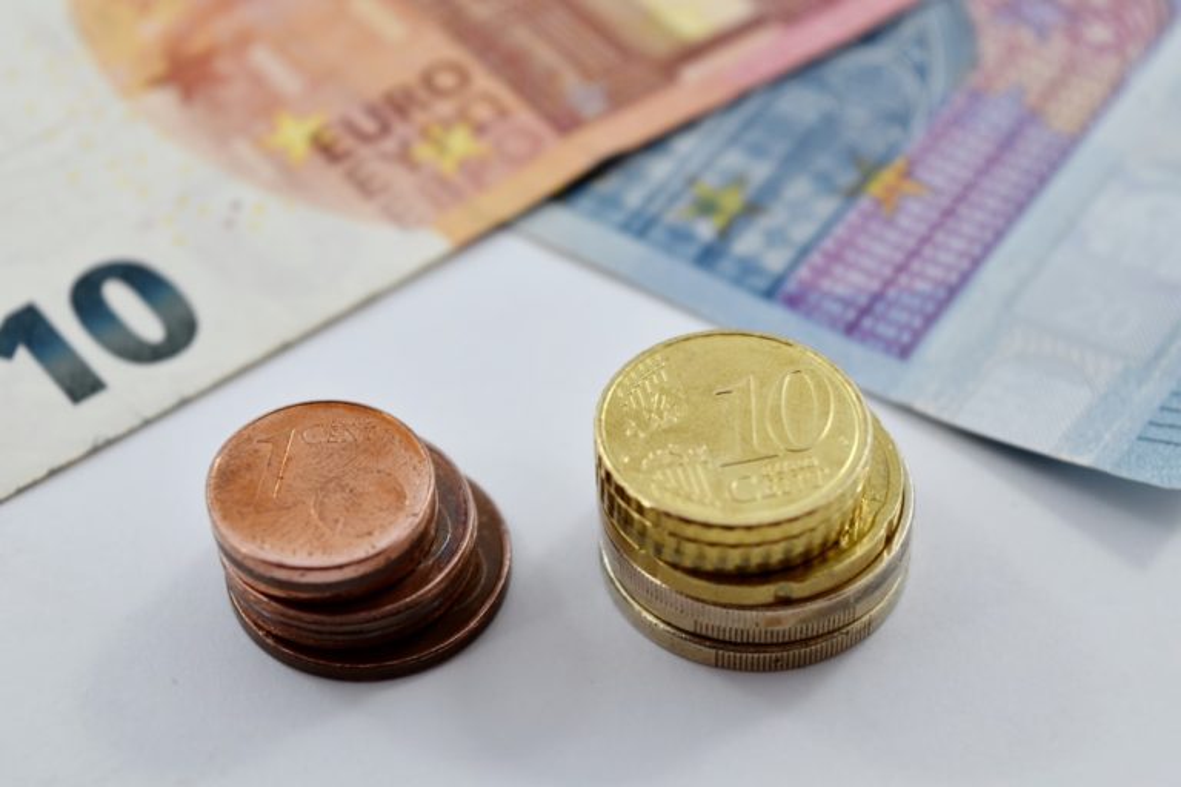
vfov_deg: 16.6
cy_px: 394
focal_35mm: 82
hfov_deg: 24.6
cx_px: 590
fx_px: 2706
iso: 100
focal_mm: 55
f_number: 6.3
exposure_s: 1/200
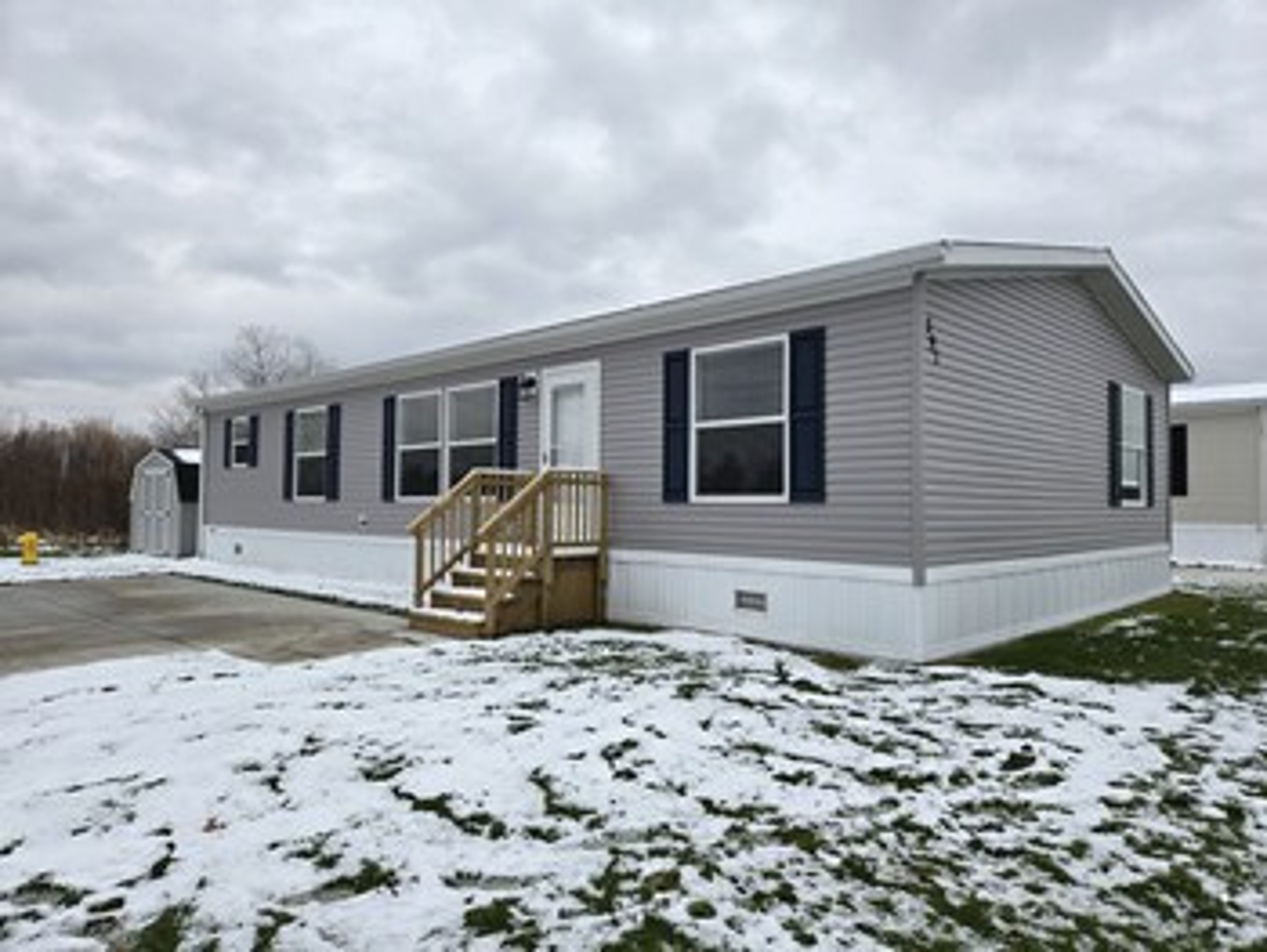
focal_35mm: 23
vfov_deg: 58.9
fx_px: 842
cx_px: 634
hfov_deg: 73.9
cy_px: 476
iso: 25
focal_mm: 5.4
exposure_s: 1/1546
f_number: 1.8
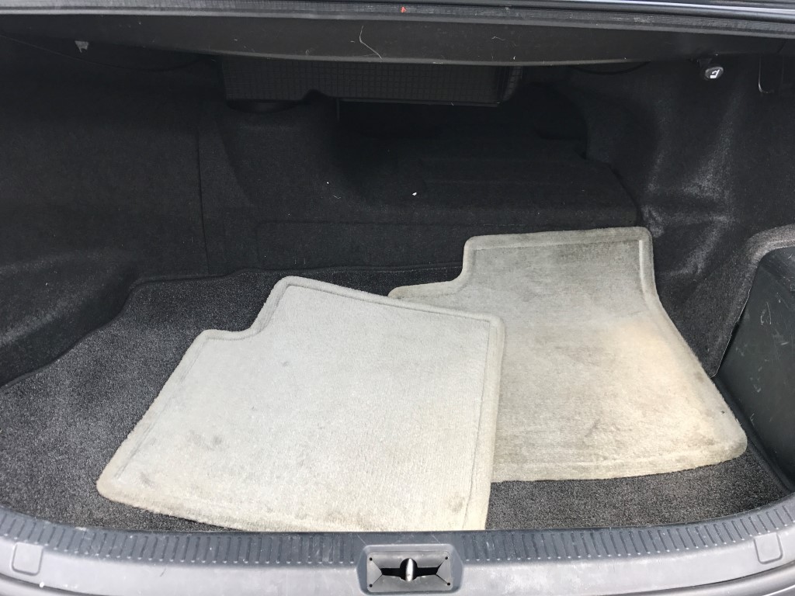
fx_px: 643
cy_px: 298
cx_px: 398
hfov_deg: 63.4
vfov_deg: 49.7
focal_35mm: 28
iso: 20
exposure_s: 1/287
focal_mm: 3.99
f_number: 1.8
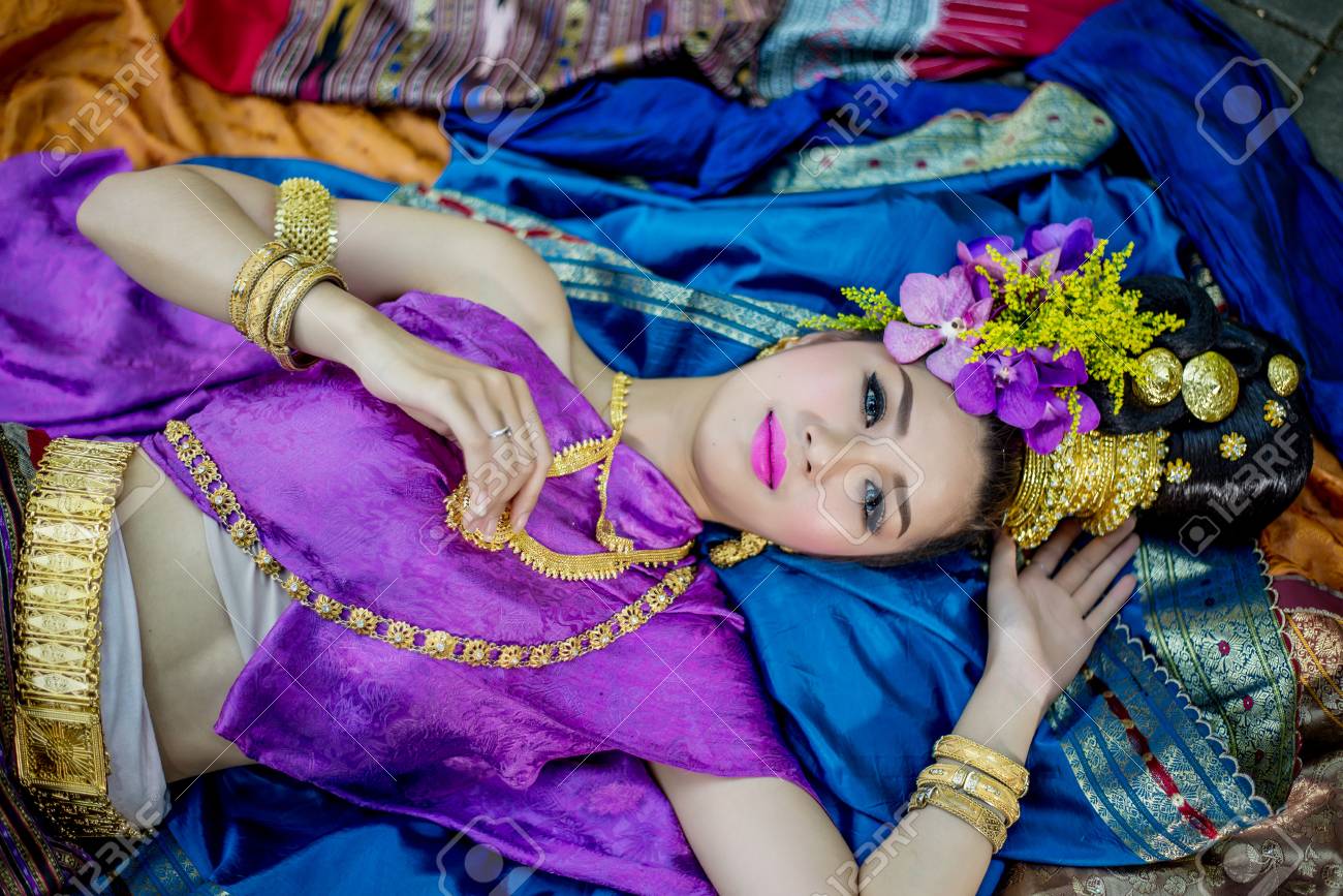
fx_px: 1865
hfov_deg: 39.6
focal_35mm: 50
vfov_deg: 27.0
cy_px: 448
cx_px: 672
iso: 100
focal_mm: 50
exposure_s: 1/320
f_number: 2
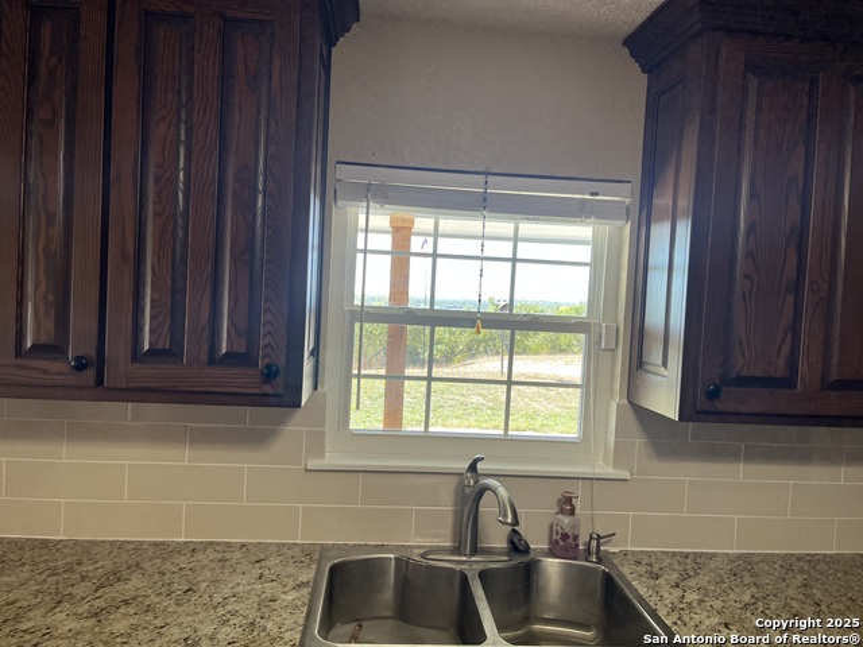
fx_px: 648
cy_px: 324
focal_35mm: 26
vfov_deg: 53.1
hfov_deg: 67.3
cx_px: 432
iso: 80
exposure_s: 1/120
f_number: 1.6
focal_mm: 5.1
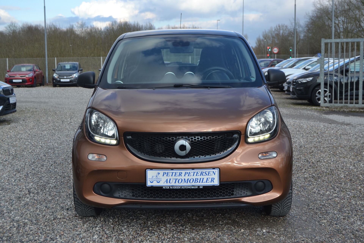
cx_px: 182
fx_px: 485
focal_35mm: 48
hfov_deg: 41.1
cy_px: 122
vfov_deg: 28.1
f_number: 7.1
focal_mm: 32
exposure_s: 1/200
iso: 100
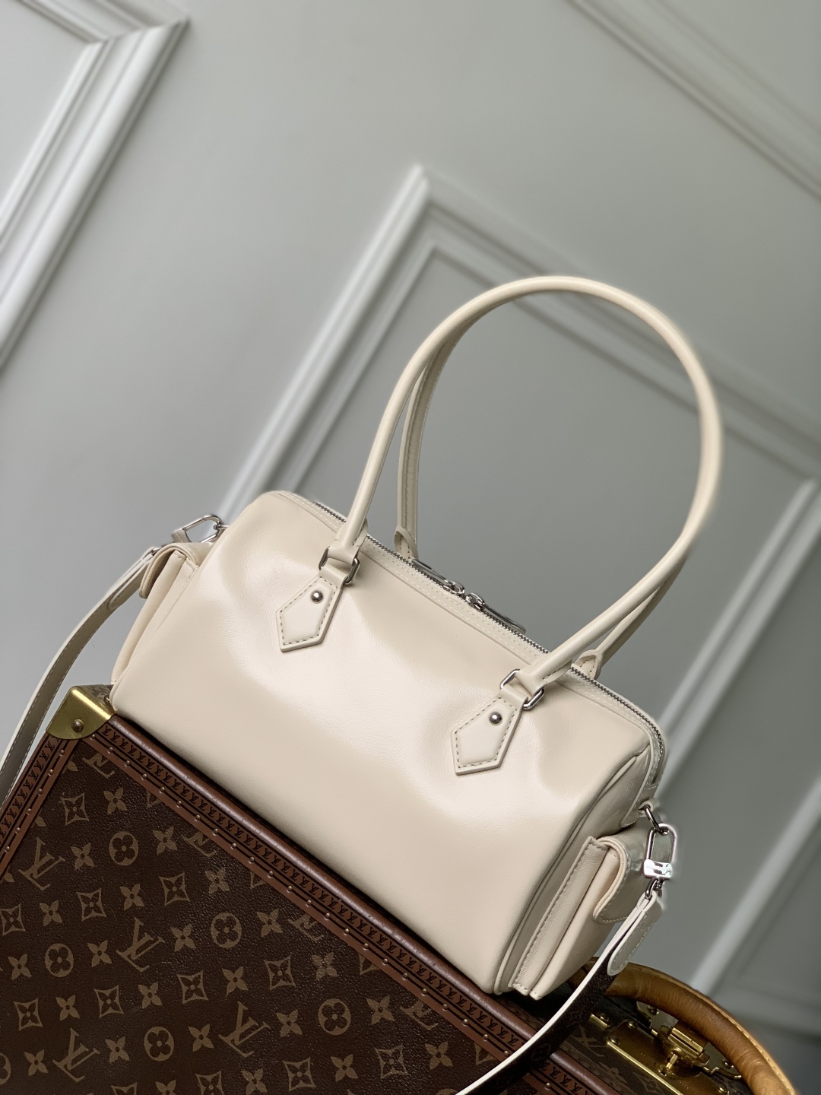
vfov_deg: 36.8
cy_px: 548
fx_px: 1644
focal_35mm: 52
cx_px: 410
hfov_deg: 28.0
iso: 80
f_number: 2.4
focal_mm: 6
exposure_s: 1/122
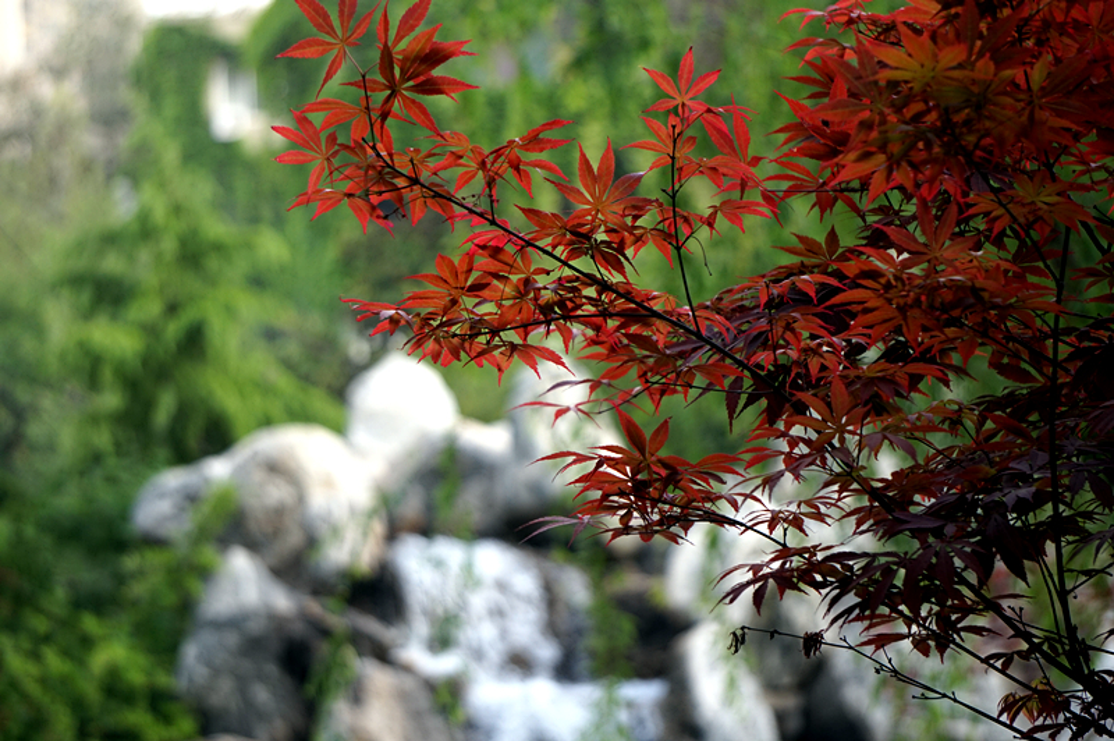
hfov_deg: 12.6
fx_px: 5055
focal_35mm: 164
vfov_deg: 8.4
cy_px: 370
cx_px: 557
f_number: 5.6
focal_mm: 109
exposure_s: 1/200
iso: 250
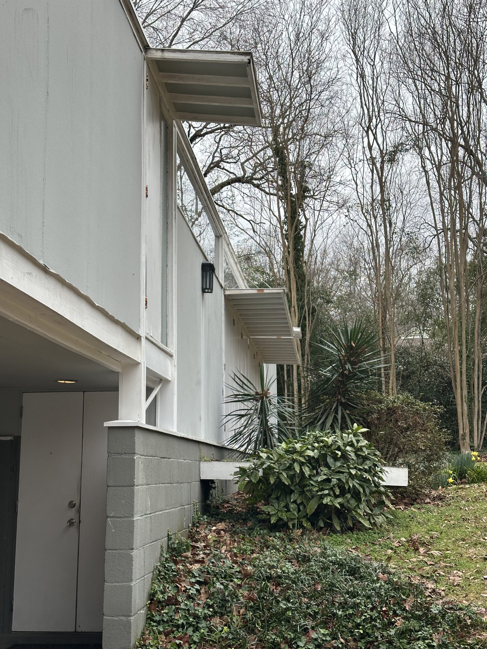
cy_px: 324
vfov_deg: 39.7
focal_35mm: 48
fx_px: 900
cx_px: 244
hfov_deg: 30.3
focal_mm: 6.86
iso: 64
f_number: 1.78
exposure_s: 1/1107
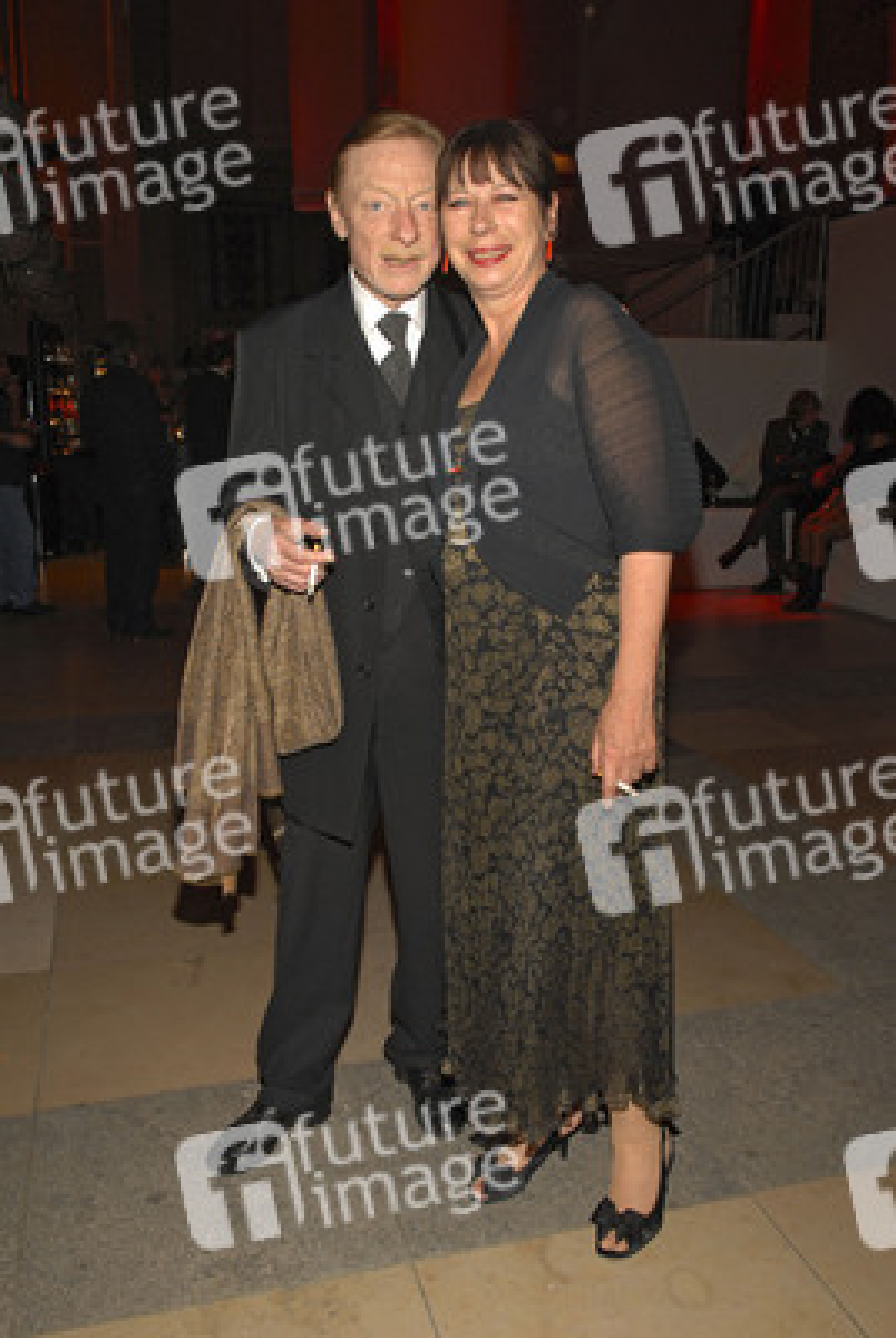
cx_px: 448
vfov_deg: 61.9
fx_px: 1116
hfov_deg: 43.7
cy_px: 669
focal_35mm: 30
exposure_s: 1/60
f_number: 8
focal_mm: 20
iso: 400
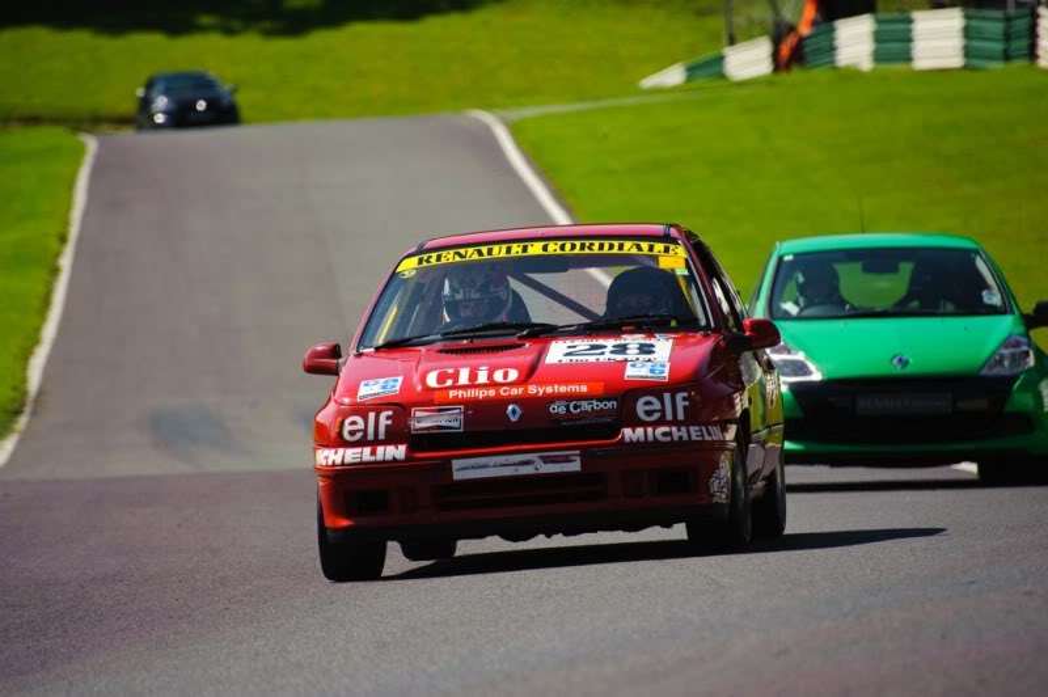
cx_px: 524
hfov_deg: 6.9
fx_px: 8726
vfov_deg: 4.6
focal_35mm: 300
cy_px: 348
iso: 400
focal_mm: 300
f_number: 5.6
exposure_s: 1/1250
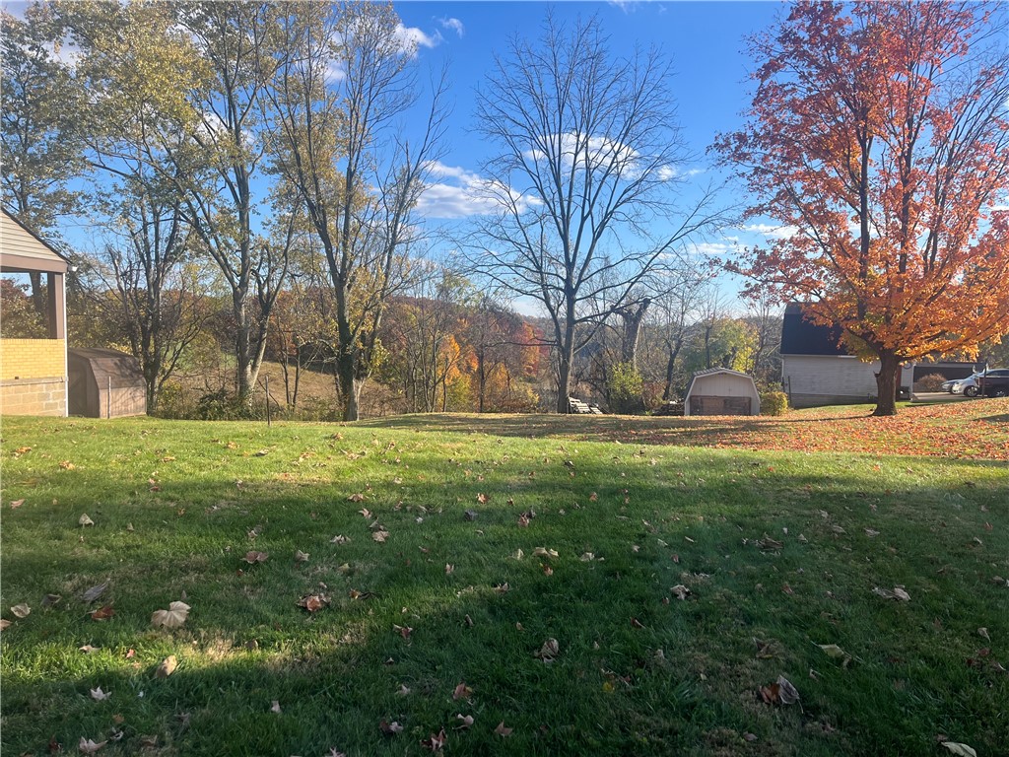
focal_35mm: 26
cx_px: 504
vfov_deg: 53.1
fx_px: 758
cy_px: 378
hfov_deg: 67.3
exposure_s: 1/1647
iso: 50
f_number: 1.6
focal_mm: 5.1
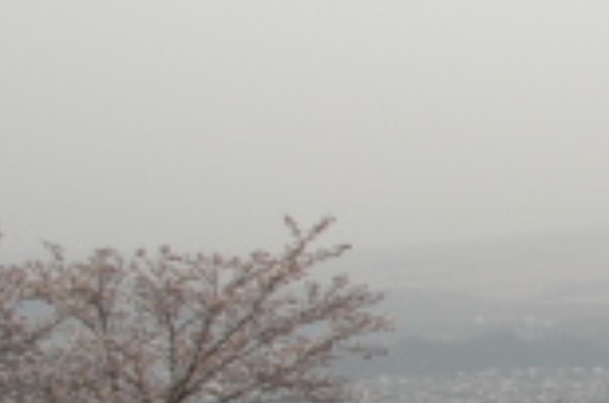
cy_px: 275
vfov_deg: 9.7
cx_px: 1519
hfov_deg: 11.7
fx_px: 2363
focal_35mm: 140
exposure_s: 1/160
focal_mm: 18
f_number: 6.3
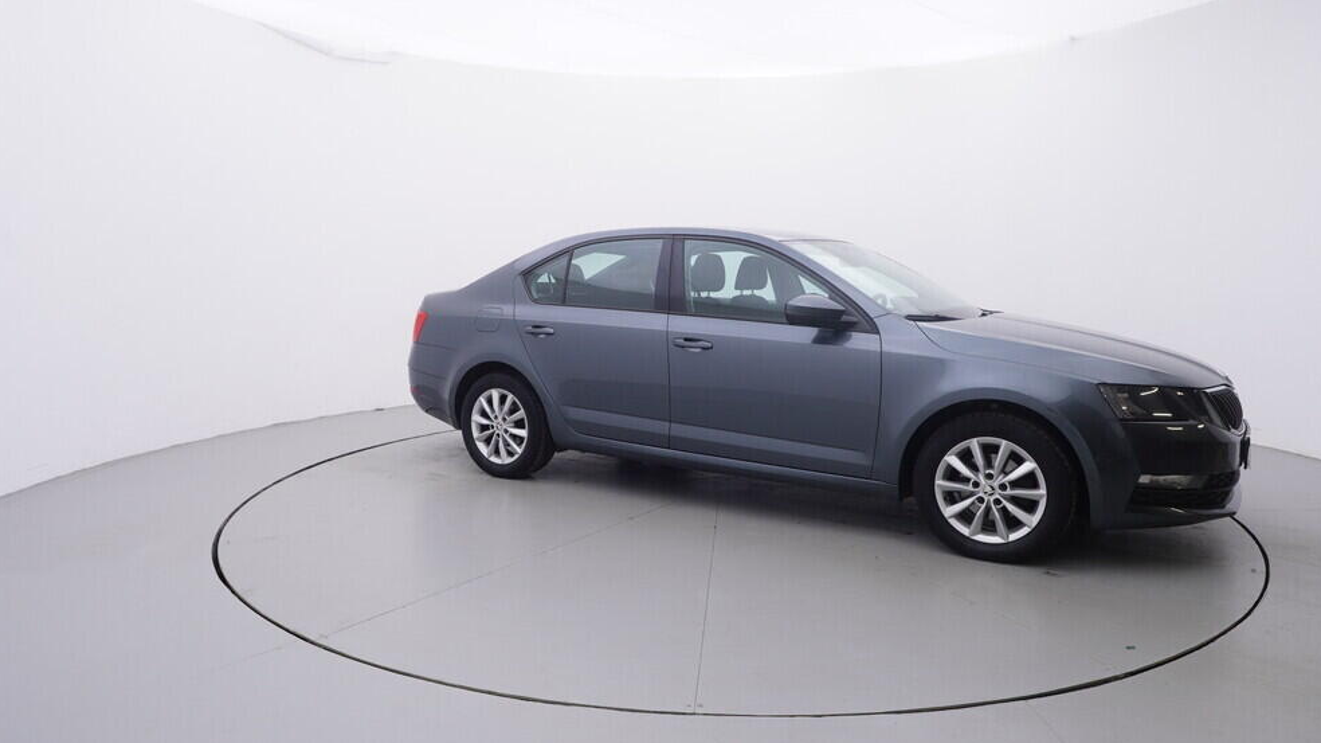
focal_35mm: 25
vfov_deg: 46.7
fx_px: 860
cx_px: 660
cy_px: 371
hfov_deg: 75.1
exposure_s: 1/80
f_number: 5
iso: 200
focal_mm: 15
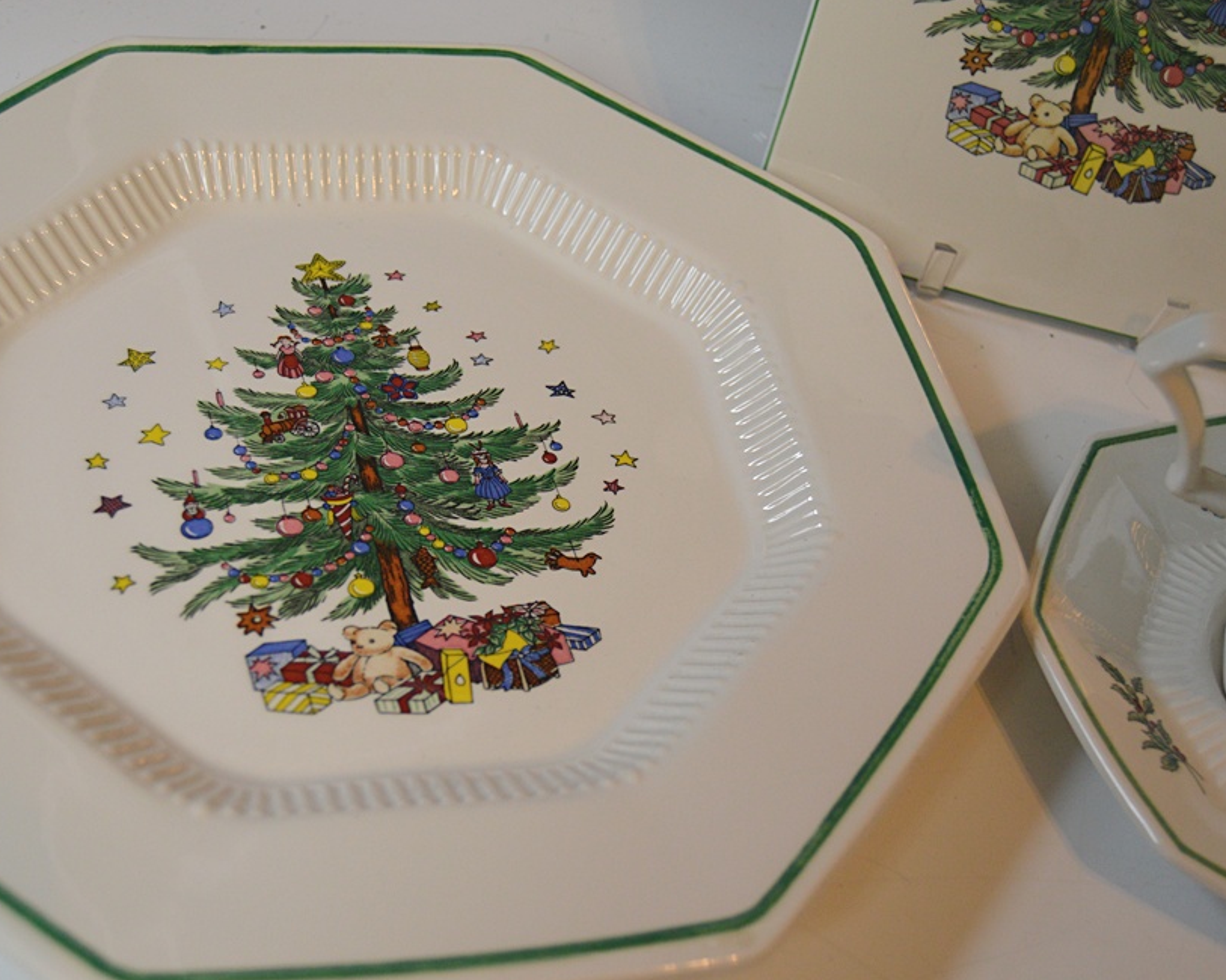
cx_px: 562
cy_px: 492
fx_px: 1632
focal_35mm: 45
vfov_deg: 33.4
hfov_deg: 41.1
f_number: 4
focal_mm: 26
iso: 560
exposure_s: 1/60
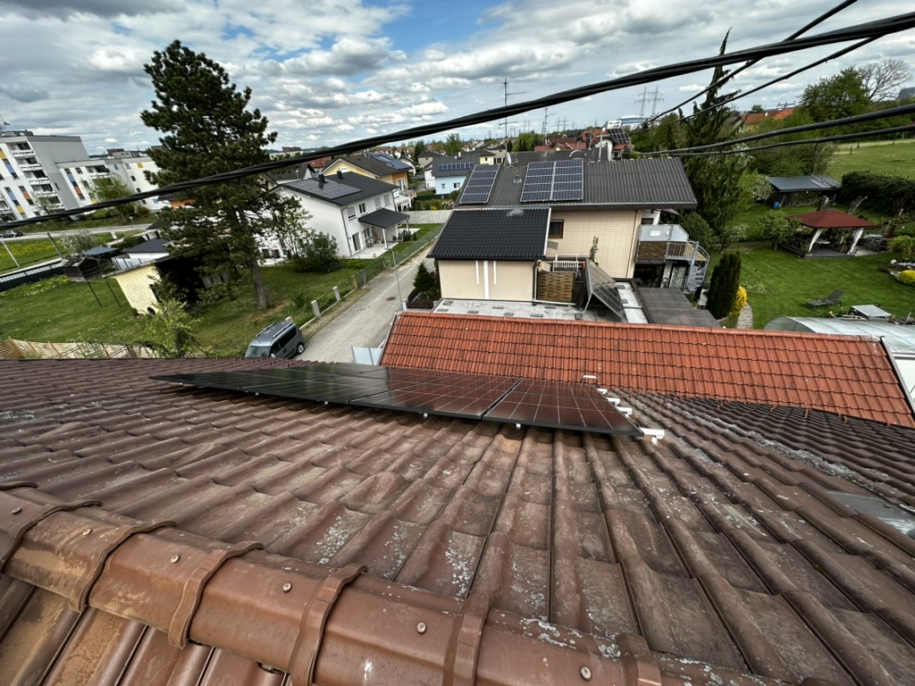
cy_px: 343
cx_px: 458
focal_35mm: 14
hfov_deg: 102.1
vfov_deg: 85.7
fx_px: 370
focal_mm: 2.22
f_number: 2.2
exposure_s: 1/910
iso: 40
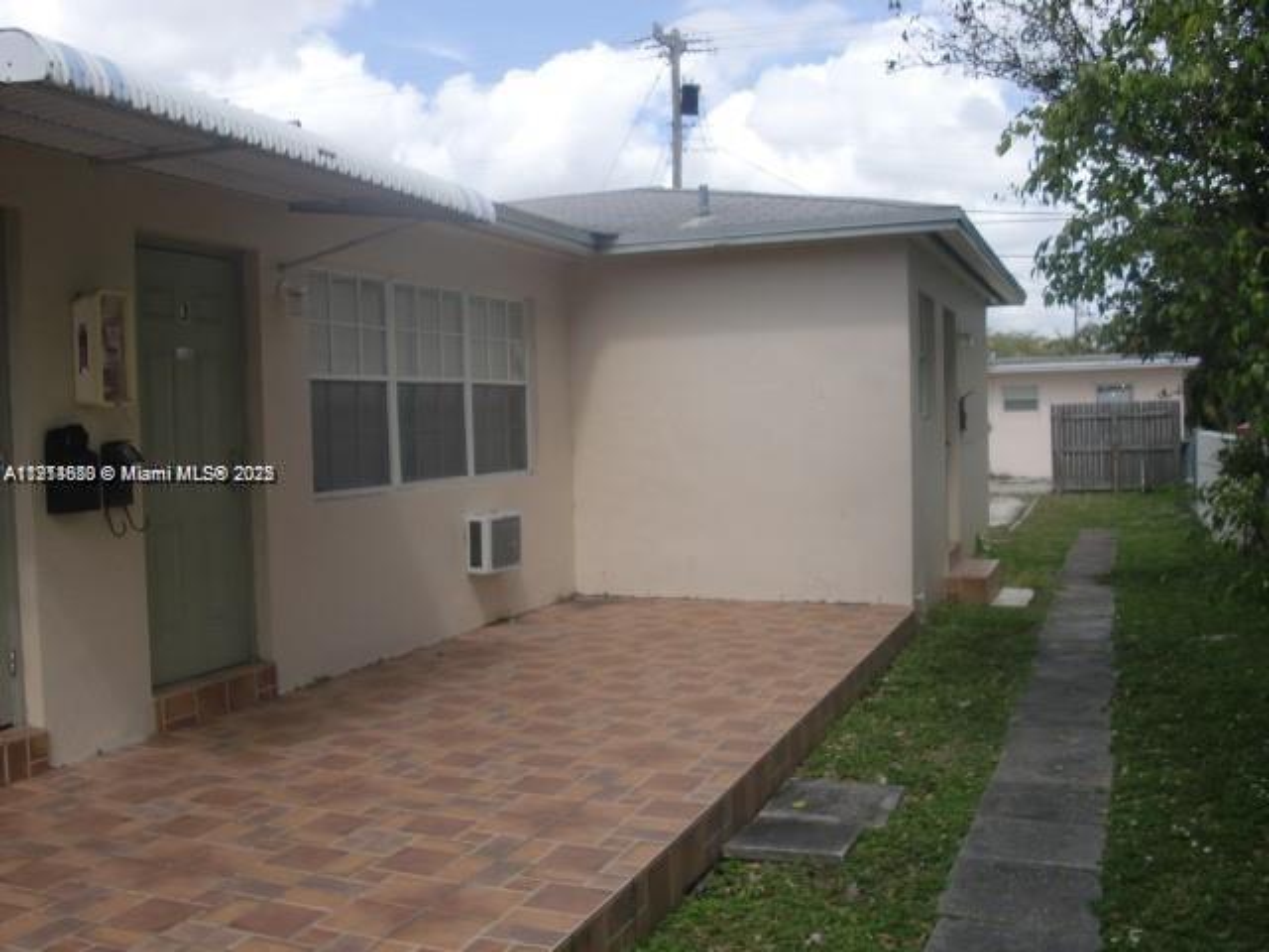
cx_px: 634
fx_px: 1320
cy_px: 476
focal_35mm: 36
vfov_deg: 39.7
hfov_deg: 51.4
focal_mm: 6.3
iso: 64
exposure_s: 1/200
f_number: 7.9
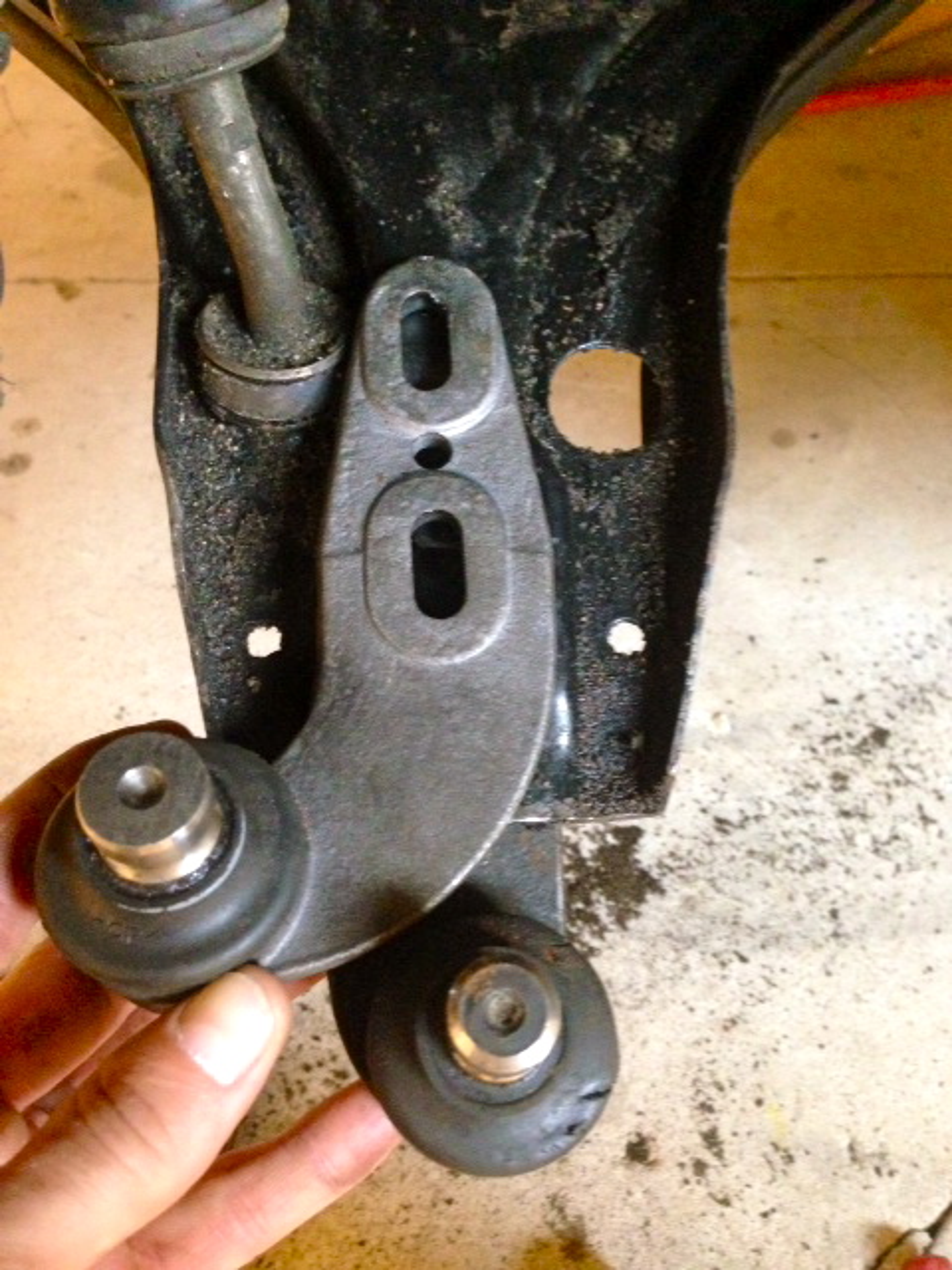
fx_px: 1210
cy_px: 635
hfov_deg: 42.9
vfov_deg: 55.4
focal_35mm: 33
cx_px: 476
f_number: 2.4
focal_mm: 4.12
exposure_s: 1/15
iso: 500
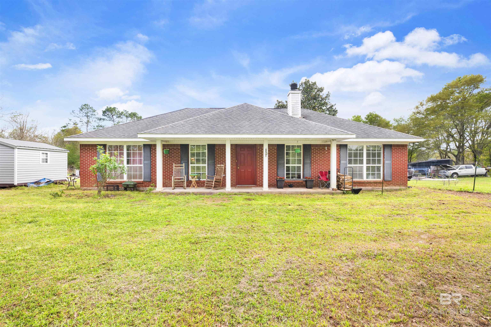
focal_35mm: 15
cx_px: 246
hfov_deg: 100.4
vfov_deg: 77.3
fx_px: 205
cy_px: 164
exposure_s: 1/125
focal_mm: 15
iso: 400
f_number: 11
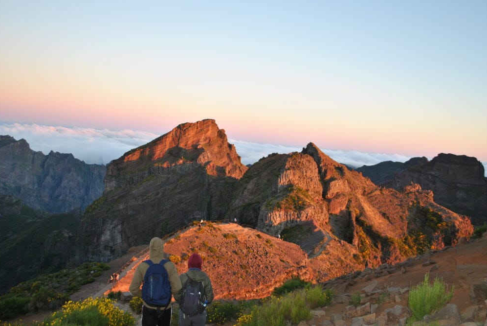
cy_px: 167
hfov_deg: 51.8
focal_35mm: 37
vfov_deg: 36.0
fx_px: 501
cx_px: 247
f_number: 4
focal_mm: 24
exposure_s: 1/60
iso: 200
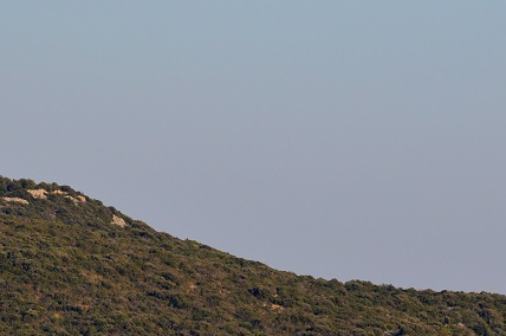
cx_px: 317
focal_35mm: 437
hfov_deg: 4.7
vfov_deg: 3.1
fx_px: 6135
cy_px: 325
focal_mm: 125
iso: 400
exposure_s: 1/1250
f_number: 4.8
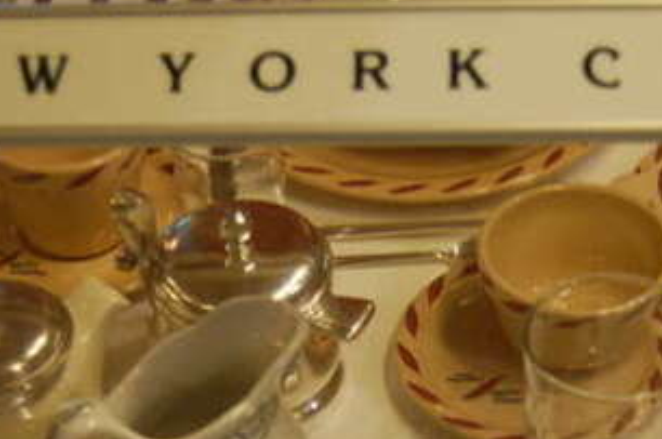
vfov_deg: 13.1
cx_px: 433
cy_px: 506
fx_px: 1873
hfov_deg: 20.0
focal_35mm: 102
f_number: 4
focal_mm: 26
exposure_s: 1/25
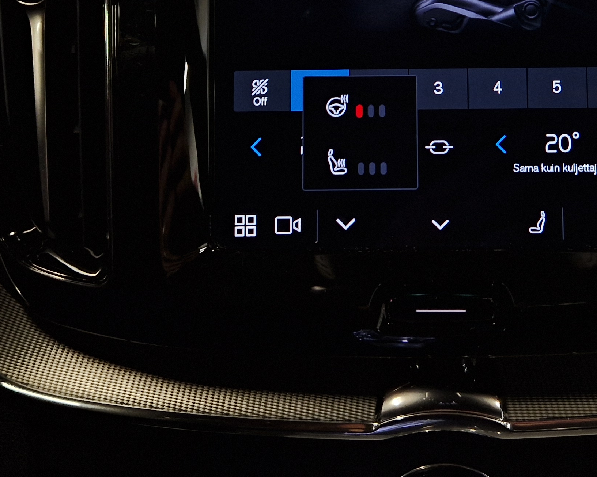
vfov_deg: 26.7
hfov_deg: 33.7
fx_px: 972
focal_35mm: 55
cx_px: 425
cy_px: 55
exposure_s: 1/65
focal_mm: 5.4
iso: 125
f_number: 1.8
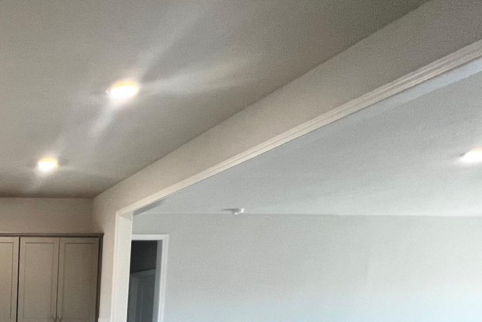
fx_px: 482
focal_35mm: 36
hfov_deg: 38.2
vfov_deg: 31.3
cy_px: 380
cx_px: -107
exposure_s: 1/60
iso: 125
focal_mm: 1.57
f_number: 1.8
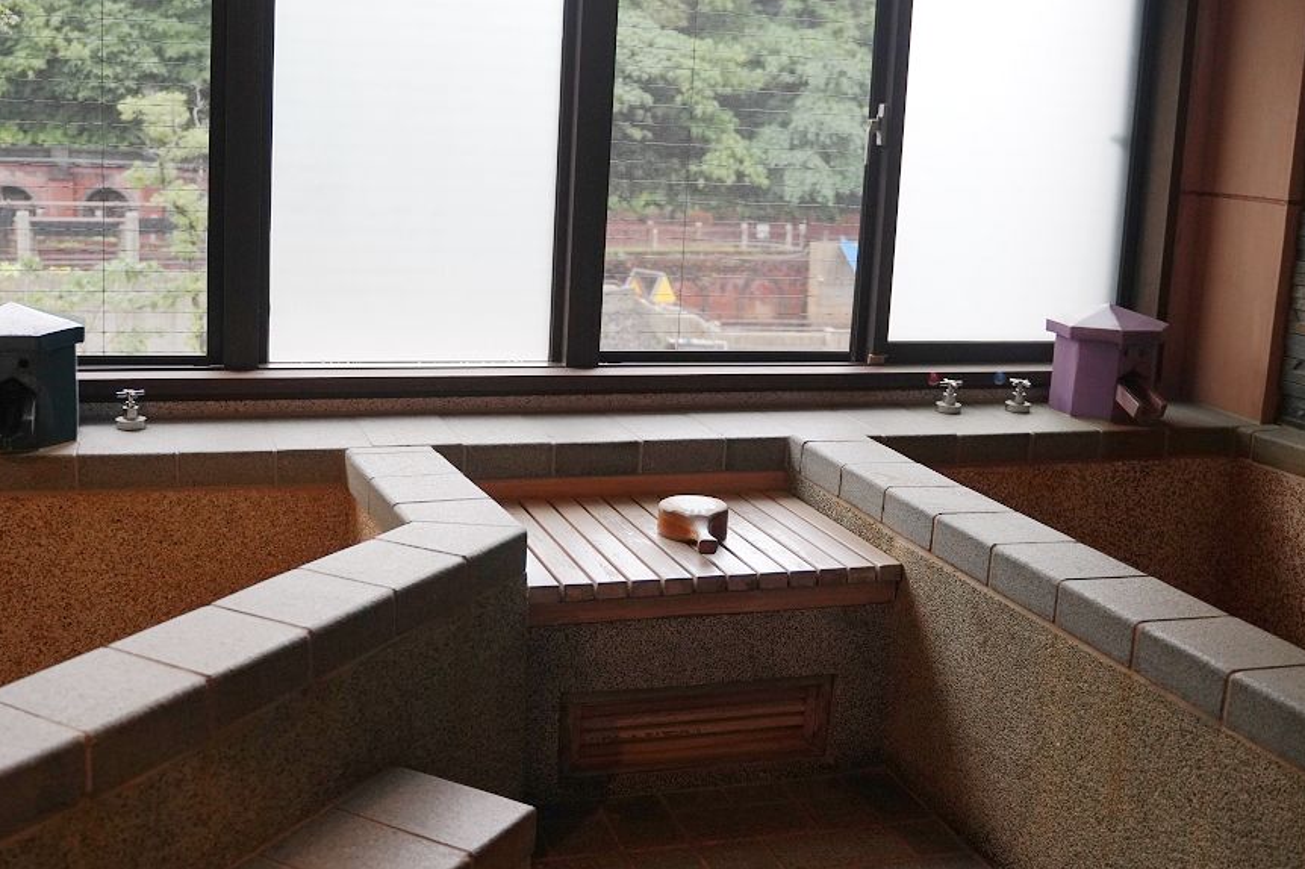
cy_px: 362
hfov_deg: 49.5
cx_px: 606
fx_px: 1413
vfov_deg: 34.1
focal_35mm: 39
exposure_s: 1/160
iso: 1600
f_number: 3.2
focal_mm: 28
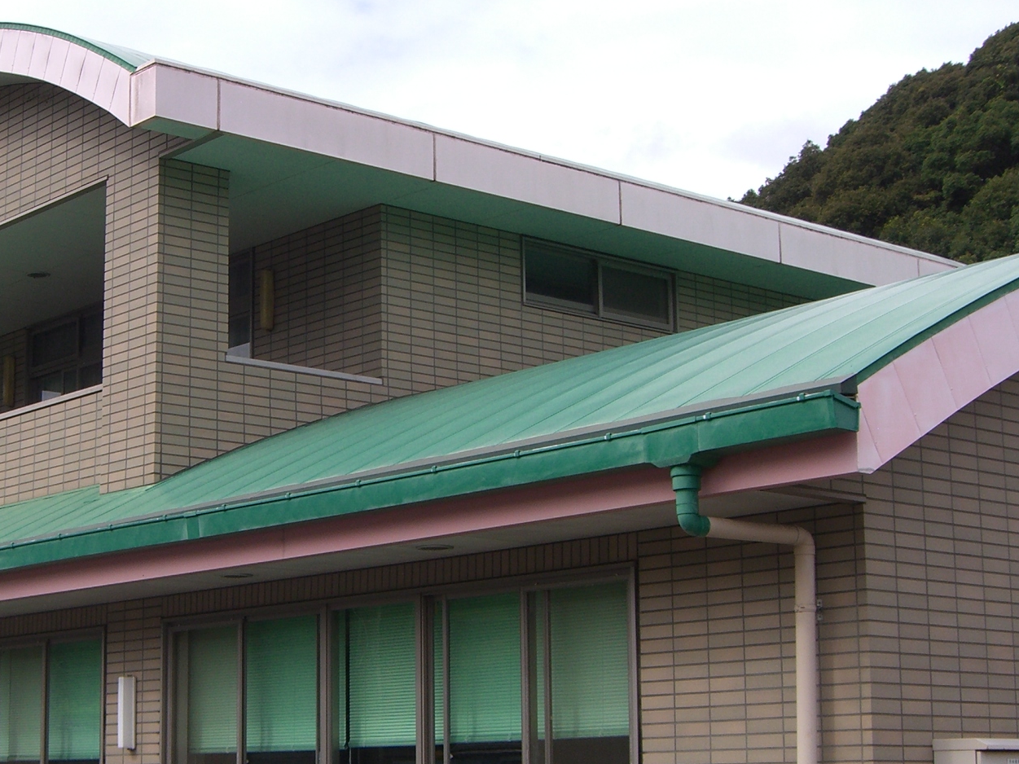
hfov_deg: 27.5
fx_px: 2060
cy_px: 445
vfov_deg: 21.0
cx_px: 285
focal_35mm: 70
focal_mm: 7.9
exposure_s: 1/500
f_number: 4
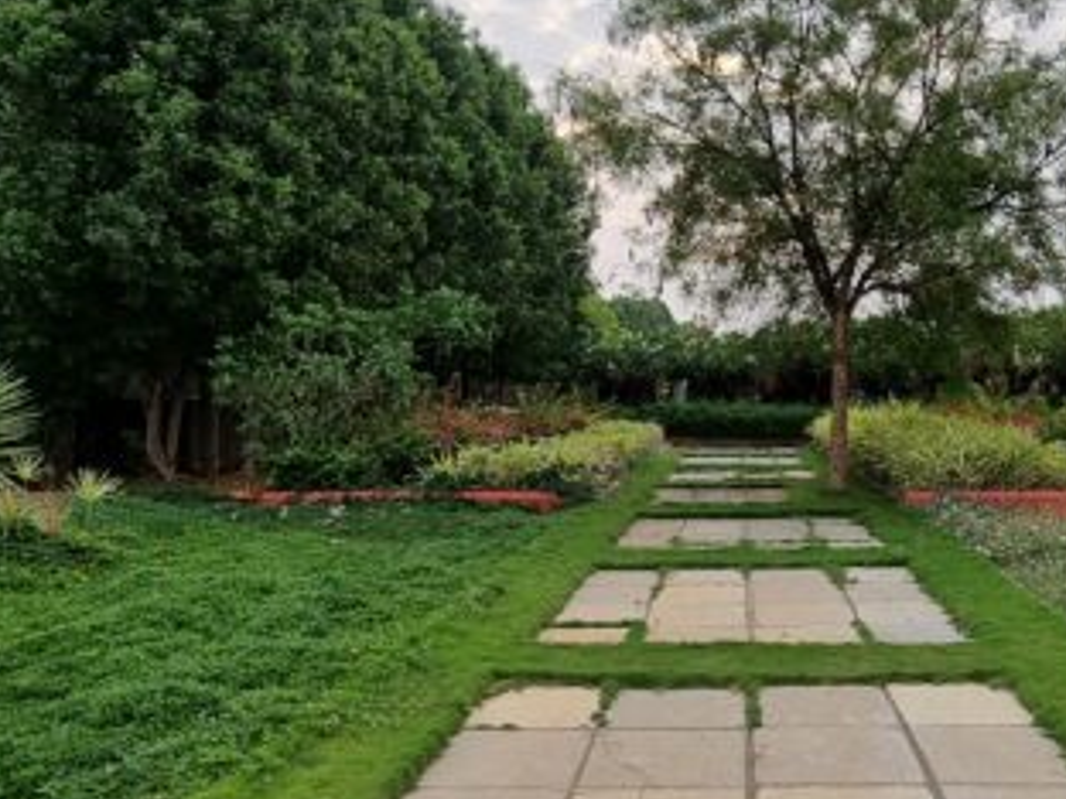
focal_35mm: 30
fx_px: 924
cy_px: 420
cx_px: 700
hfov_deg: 58.8
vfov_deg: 46.8
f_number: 2.2
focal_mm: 2.2
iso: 50
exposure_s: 1/520
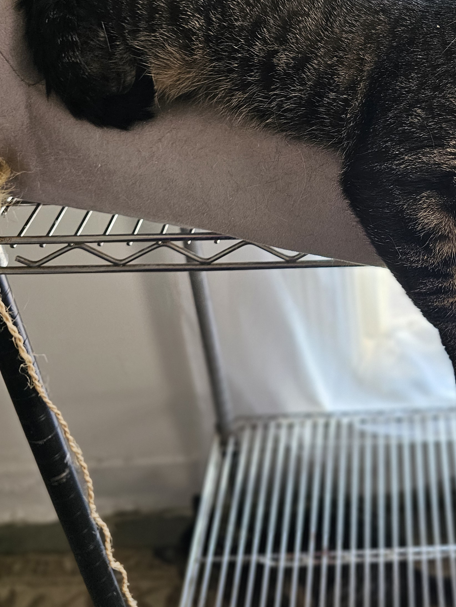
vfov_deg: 41.5
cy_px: 68
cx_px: 396
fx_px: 738
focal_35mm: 42
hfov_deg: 32.9
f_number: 1.7
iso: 250
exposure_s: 1/207
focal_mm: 6.3
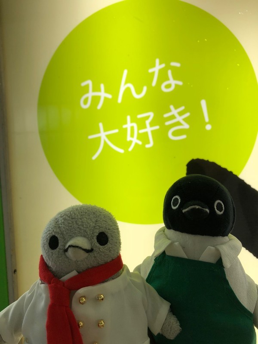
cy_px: 172
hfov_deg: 49.7
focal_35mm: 28
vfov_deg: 63.4
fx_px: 278
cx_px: 129
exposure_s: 1/100
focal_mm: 3.99
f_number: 1.8
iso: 32
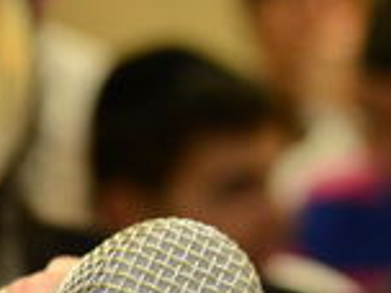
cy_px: 135
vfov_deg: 4.4
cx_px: -738
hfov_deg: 5.5
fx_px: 3807
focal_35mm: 337
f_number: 5
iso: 2000
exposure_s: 1/80
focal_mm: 52
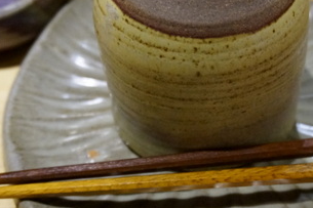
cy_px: 85
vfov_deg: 20.6
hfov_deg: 30.4
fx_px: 574
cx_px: 190
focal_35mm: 66
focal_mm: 21
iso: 3200
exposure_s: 1/60
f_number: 4
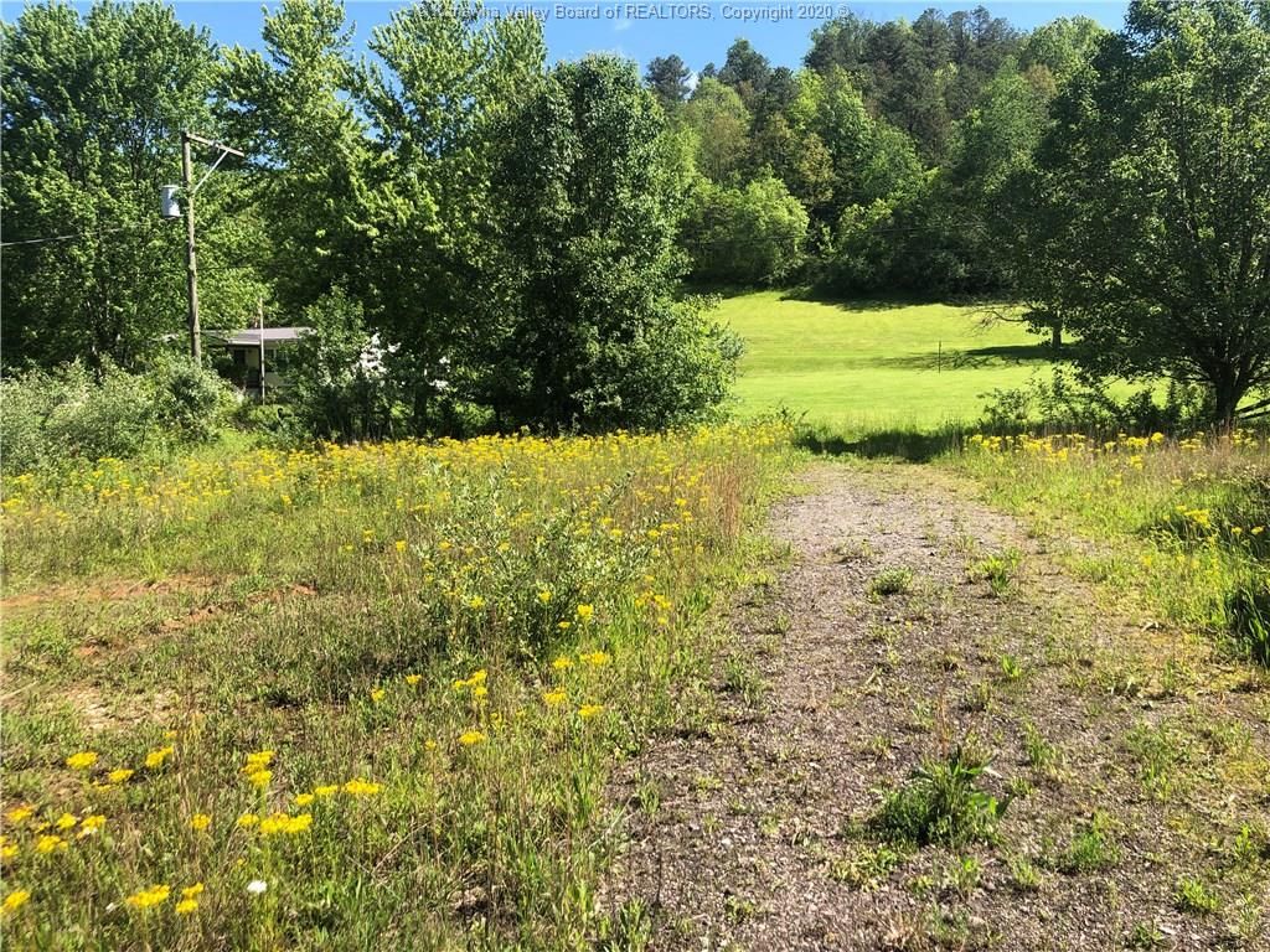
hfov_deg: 63.4
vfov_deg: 49.7
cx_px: 635
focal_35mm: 28
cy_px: 476
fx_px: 1027
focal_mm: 3.99
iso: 20
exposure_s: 1/889
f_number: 1.8
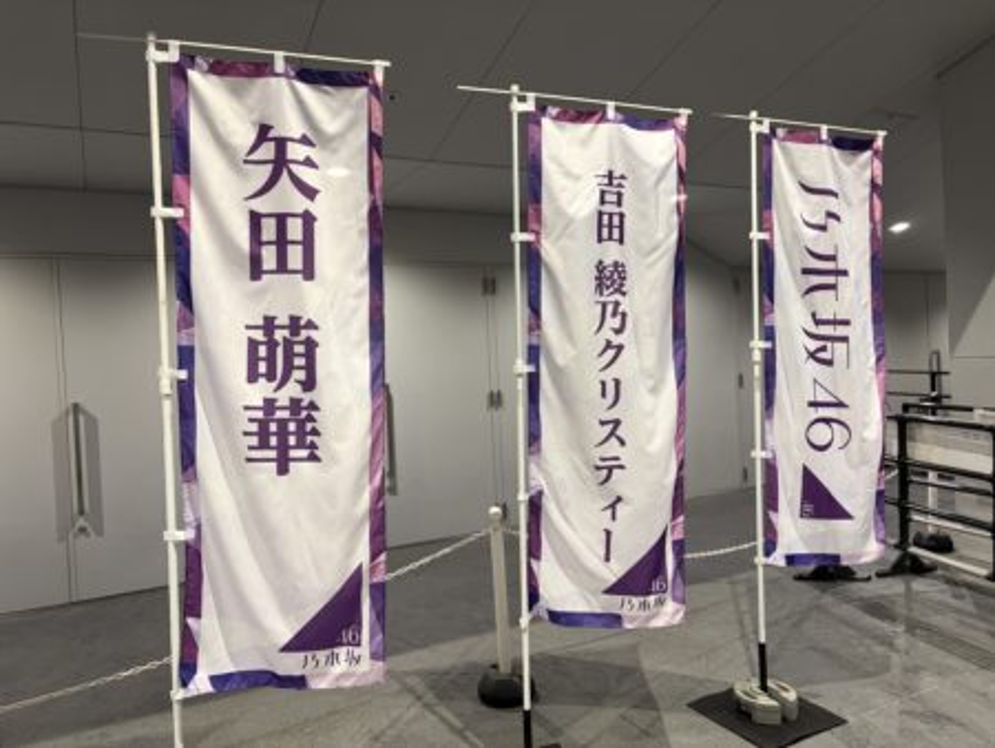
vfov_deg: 53.1
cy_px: 374
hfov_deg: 67.3
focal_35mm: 26
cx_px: 498
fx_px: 748
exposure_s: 1/50
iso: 160
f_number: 1.6
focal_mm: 5.96
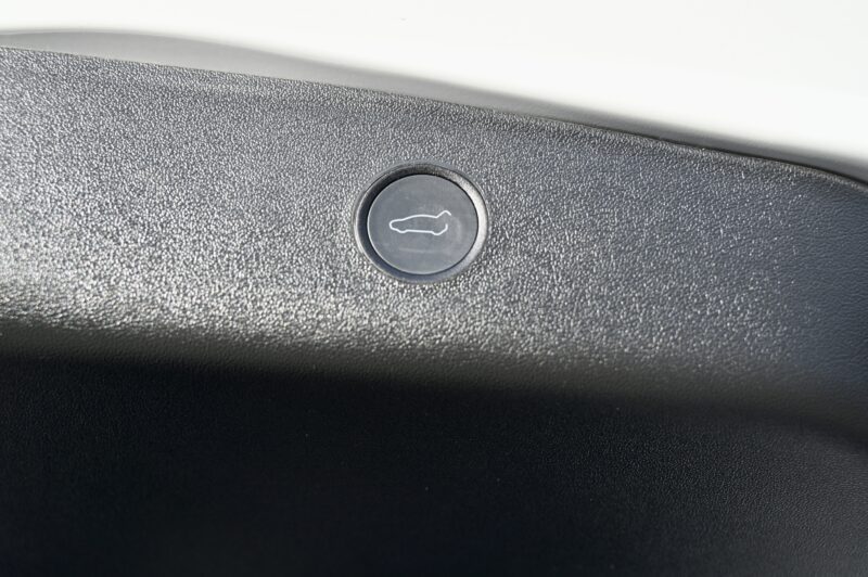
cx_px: 434
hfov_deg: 51.9
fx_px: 891
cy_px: 288
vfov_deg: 35.9
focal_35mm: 37
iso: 180
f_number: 5.6
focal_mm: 37
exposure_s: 1/250
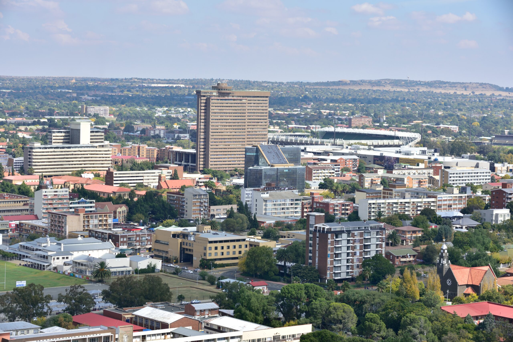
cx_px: 256
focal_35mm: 98
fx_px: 1397
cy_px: 171
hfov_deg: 20.8
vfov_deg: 14.0
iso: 320
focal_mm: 98
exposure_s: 1/400
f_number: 11
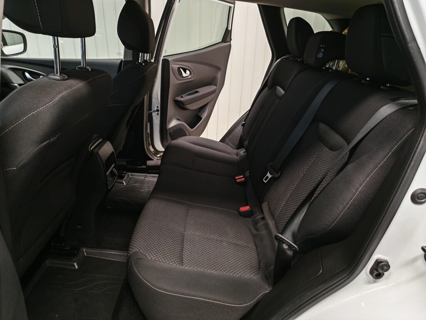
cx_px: 213
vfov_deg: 58.9
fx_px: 283
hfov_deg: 73.9
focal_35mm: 23
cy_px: 160
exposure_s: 1/50
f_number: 1.6
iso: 125
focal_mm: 5.4
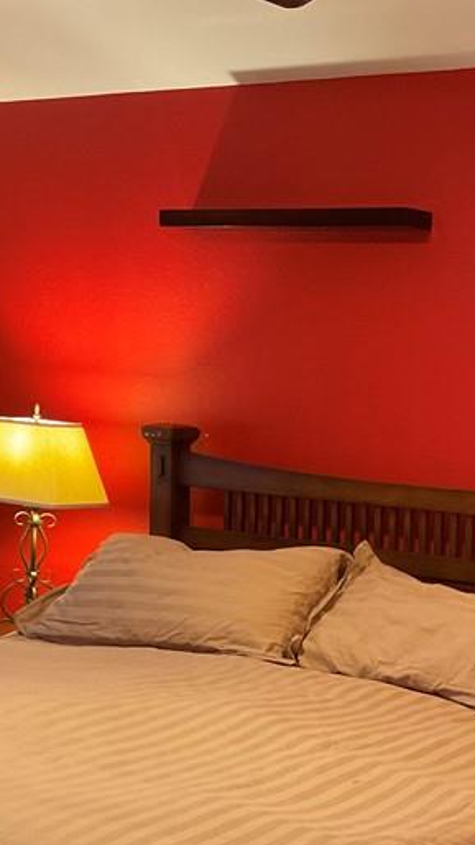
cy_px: 605
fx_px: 1411
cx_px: 408
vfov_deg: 32.9
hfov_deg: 18.8
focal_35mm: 63
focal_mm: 3
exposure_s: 1/30
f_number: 1.8
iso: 250
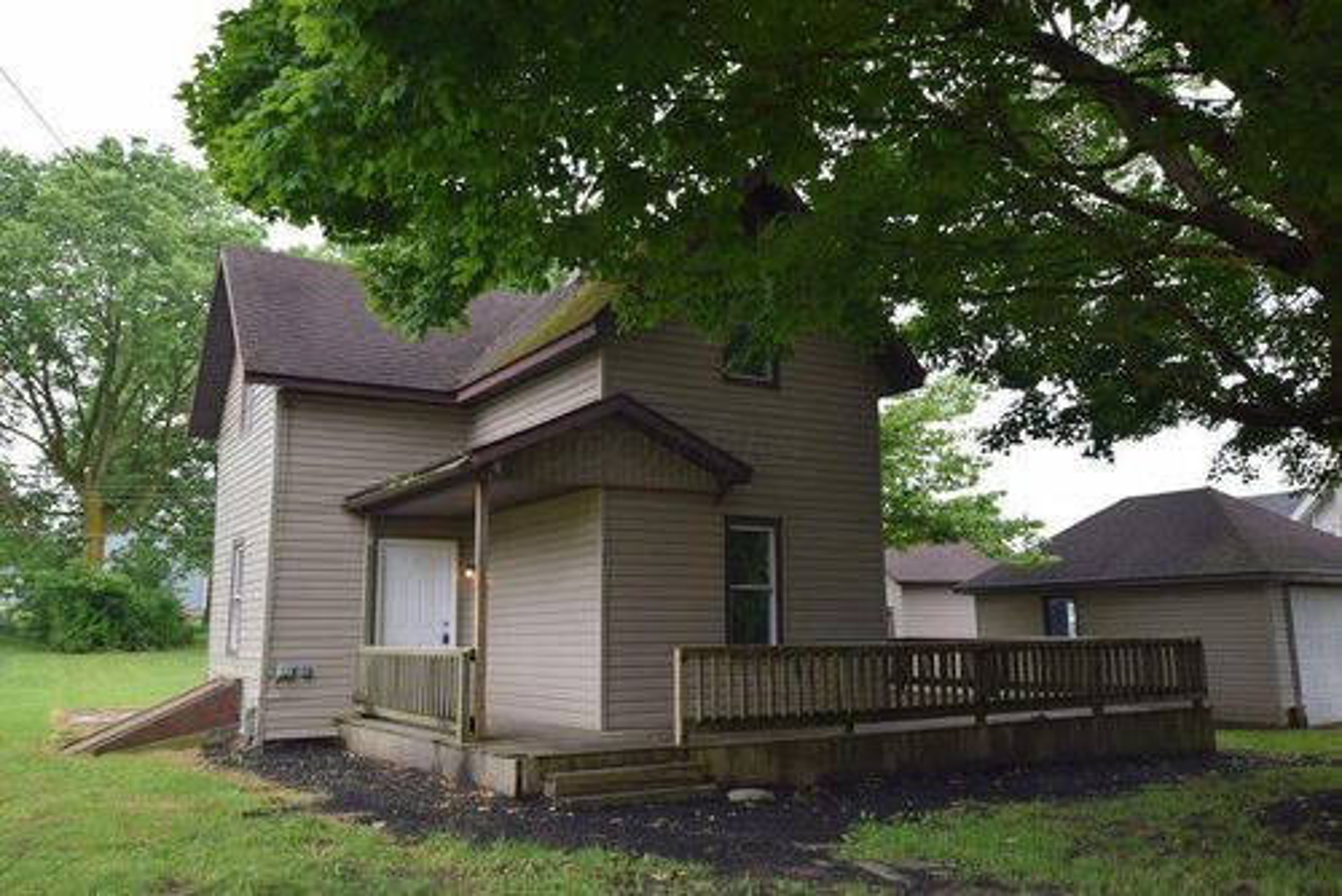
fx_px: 1119
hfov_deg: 61.9
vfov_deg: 43.7
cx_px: 671
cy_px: 448
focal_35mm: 30
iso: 400
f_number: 7.1
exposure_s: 1/200
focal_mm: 20
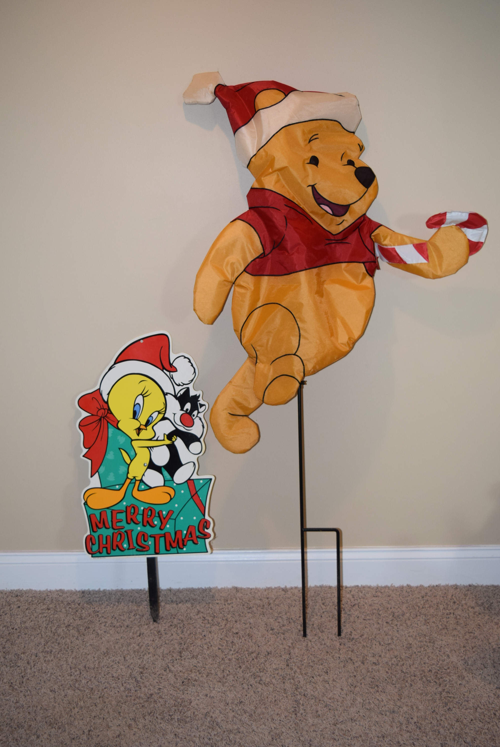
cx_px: 250
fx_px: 842
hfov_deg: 33.1
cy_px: 374
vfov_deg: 47.9
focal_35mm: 40
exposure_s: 1/80
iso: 800
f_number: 4.5
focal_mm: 27
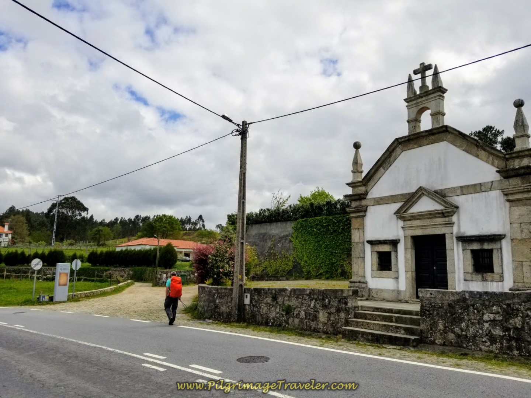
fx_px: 399
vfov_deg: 53.1
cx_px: 266
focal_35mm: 26
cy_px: 199
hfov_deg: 67.3
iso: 50
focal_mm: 4.3
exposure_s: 1/5072
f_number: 1.7
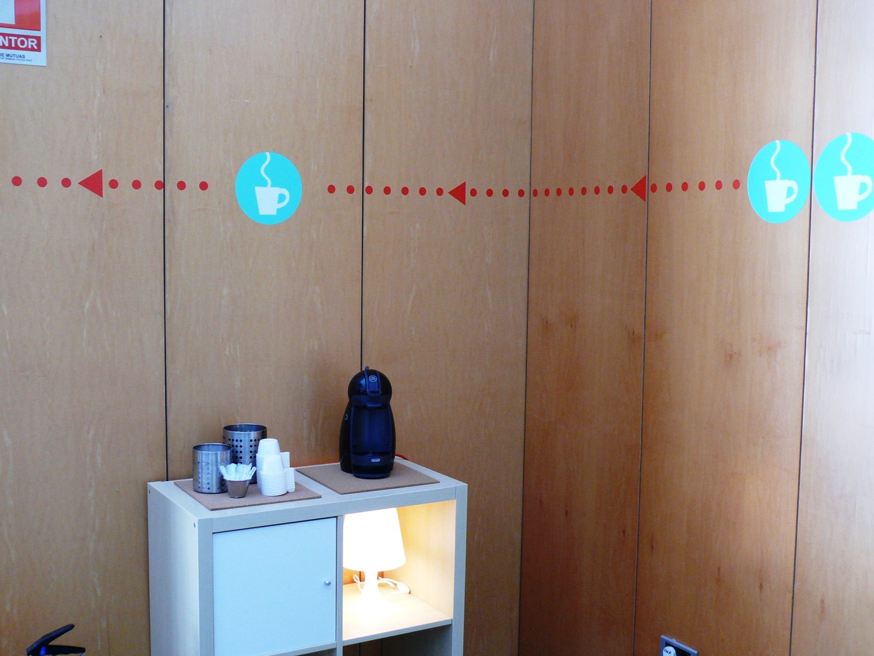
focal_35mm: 43
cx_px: 437
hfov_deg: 43.9
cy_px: 328
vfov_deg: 33.6
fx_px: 1086
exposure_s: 1/30
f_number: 2.8
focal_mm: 8.6
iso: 250
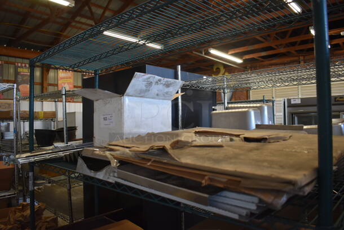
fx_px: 258
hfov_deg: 67.3
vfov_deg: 48.0
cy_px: 115
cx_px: 172
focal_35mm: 27
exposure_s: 1/125
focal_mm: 18
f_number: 3.5
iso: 800
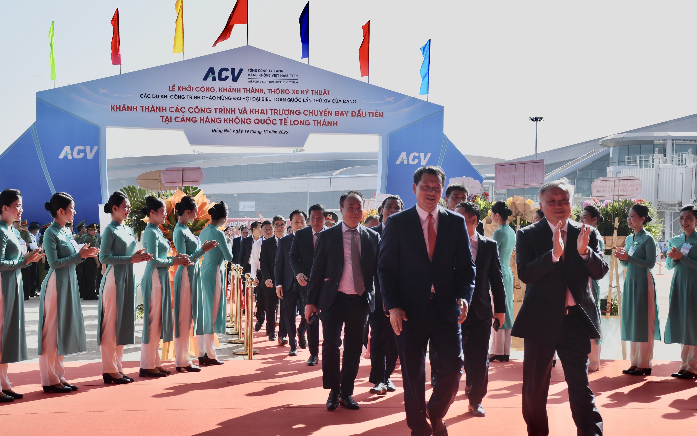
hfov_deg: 34.5
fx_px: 1121
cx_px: 343
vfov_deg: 22.0
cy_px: 233
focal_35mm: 59
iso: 160
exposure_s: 1/640
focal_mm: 38
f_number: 4.5
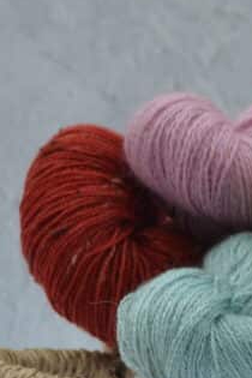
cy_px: 261
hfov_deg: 8.3
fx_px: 1638
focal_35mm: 156
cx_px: 518
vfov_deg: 13.1
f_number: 5.6
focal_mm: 32
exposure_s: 1/125
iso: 360
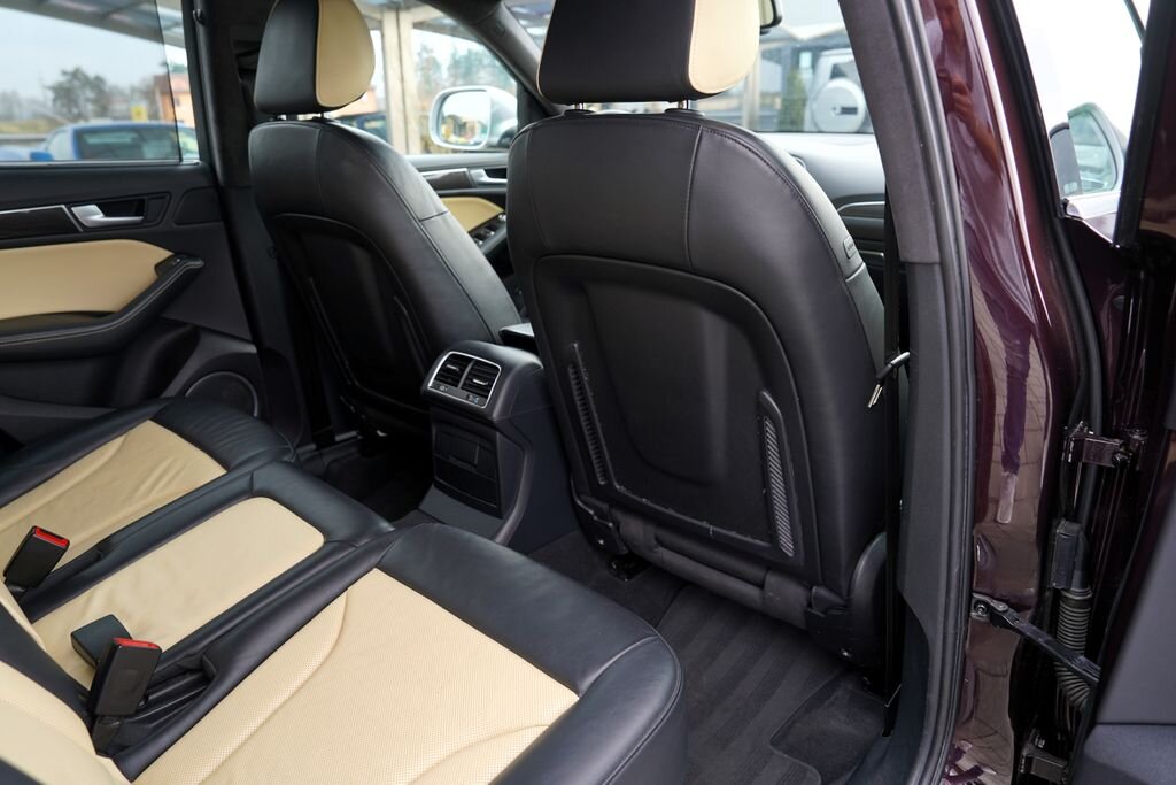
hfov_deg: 73.7
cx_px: 588
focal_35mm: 24
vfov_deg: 53.1
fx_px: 784
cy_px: 392
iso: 100
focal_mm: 24
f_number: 4.5
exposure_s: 1/80
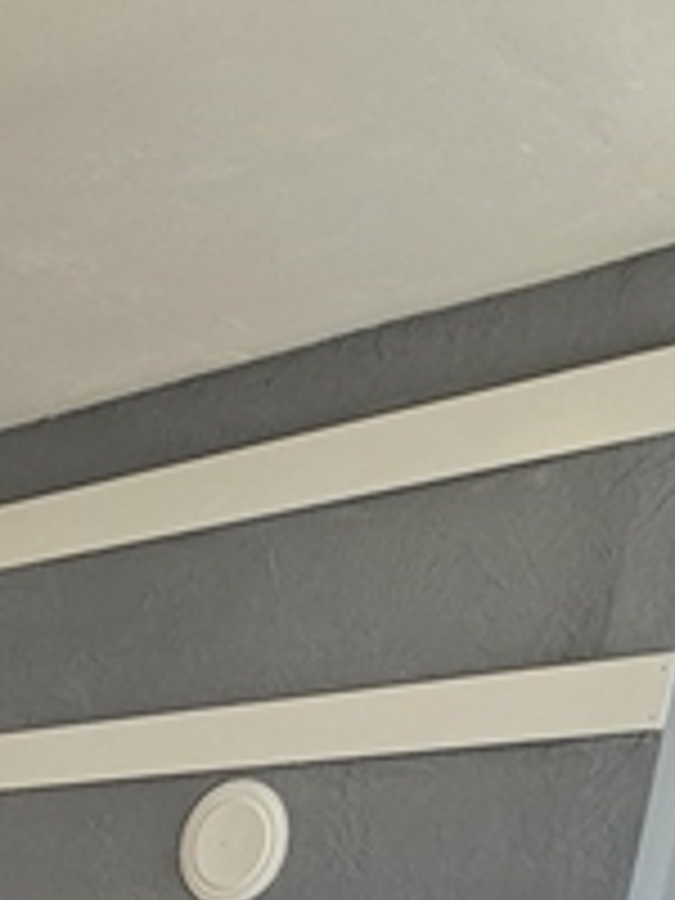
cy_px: 1611
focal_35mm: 50
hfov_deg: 24.4
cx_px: -261
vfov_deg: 22.4
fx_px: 1300
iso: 80
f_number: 2.2
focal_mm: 2.2
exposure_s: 1/120
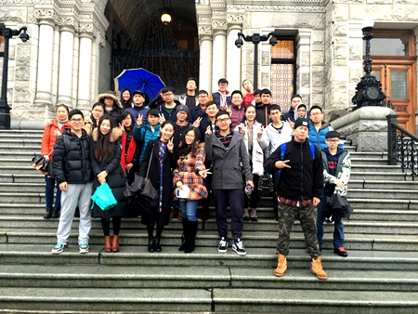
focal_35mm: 29
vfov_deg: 48.3
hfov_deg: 61.6
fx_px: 350
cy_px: 157
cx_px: 209
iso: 32
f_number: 2.2
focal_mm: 4.15
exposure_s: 1/15
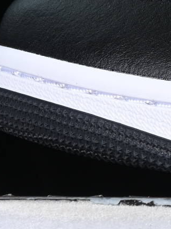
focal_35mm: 467
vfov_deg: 4.2
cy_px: -94
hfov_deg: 3.1
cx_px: 528
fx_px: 3079
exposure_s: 1/60
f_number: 6.3
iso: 160
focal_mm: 50
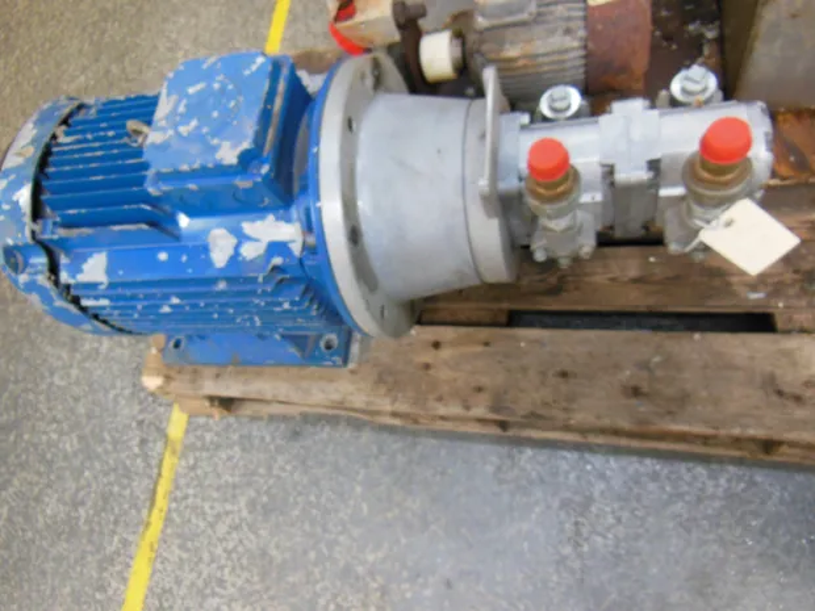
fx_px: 589
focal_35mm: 25
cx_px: 408
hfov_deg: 69.4
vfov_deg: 54.9
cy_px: 306
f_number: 3.5
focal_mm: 4.5
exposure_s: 1/20
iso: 400
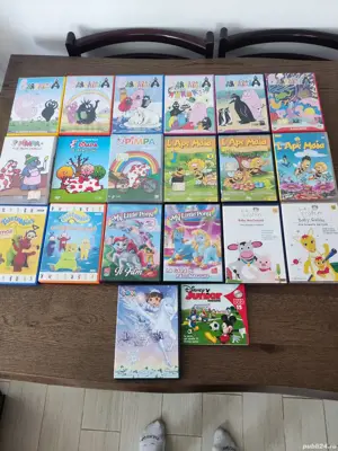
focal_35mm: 26
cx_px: 169
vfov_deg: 67.3
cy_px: 226
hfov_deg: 53.1
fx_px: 338
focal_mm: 4.74
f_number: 1.79
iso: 495
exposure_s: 1/50
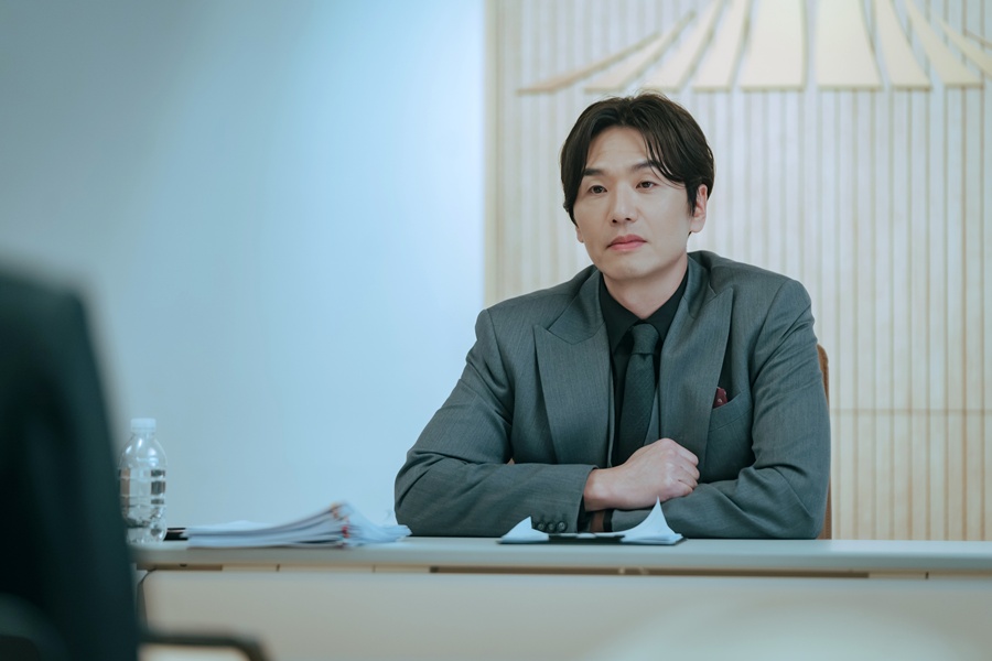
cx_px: 496
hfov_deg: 13.6
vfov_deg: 9.1
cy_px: 330
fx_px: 4161
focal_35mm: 151
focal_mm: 151
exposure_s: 1/125
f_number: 2.8
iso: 1250
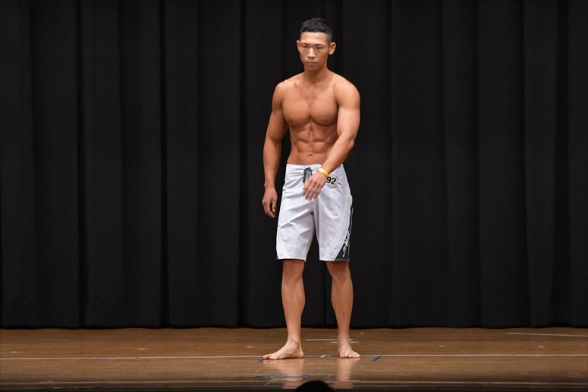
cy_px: 196
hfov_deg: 9.2
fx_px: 3673
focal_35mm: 225
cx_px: 294
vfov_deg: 6.1
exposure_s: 1/400
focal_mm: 150
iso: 6400
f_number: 5.6
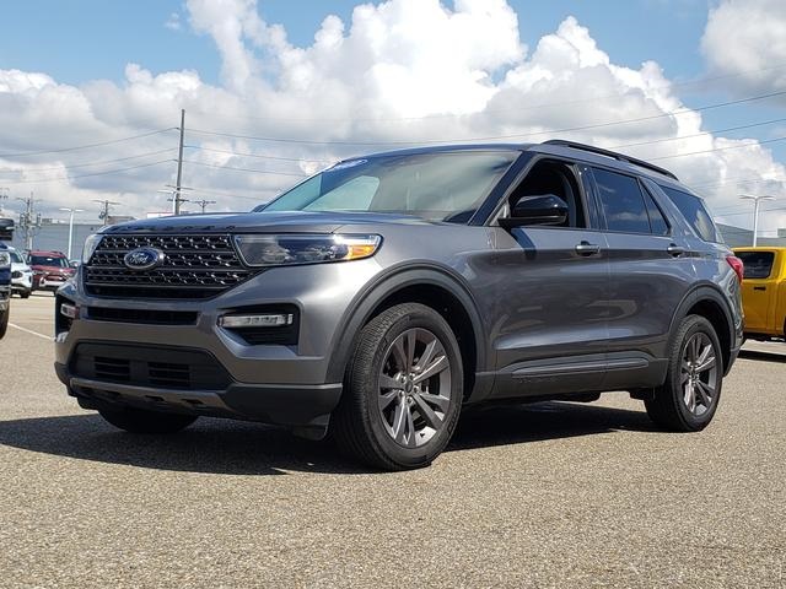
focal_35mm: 26
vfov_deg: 53.1
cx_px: 393
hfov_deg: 67.3
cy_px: 294
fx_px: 590
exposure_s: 1/1731
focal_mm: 4.3
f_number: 2.4
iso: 50
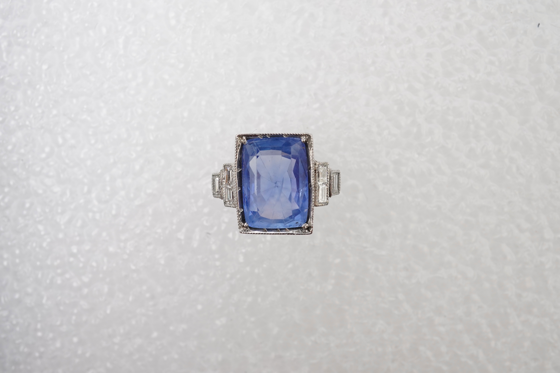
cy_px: 186
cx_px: 280
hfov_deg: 43.6
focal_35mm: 45
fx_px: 700
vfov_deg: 29.9
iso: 500
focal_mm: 30
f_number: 16
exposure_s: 1/125
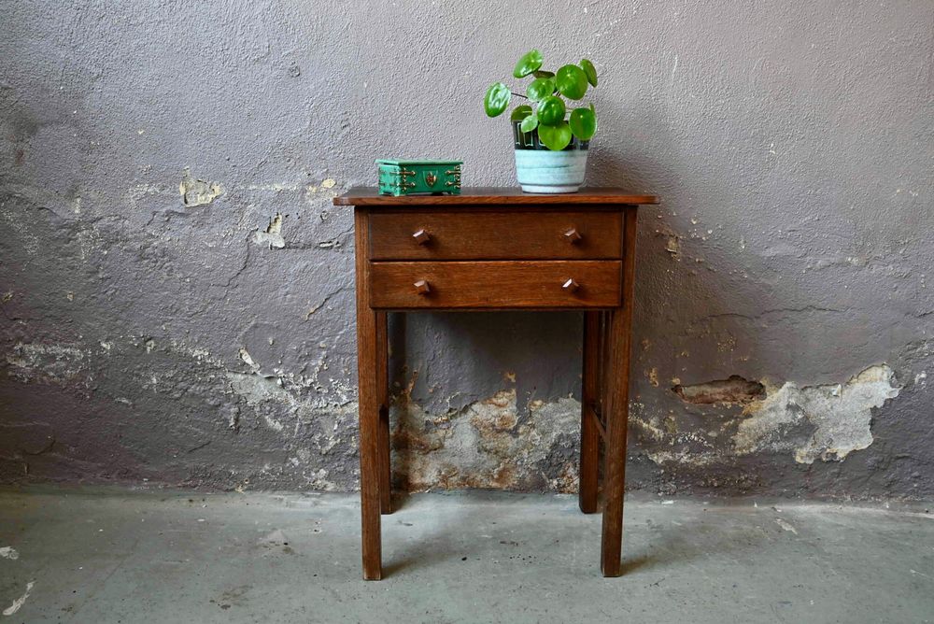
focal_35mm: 33
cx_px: 467
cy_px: 312
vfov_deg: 40.0
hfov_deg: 57.2
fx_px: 857
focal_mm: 33
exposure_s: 1/40
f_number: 4
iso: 900
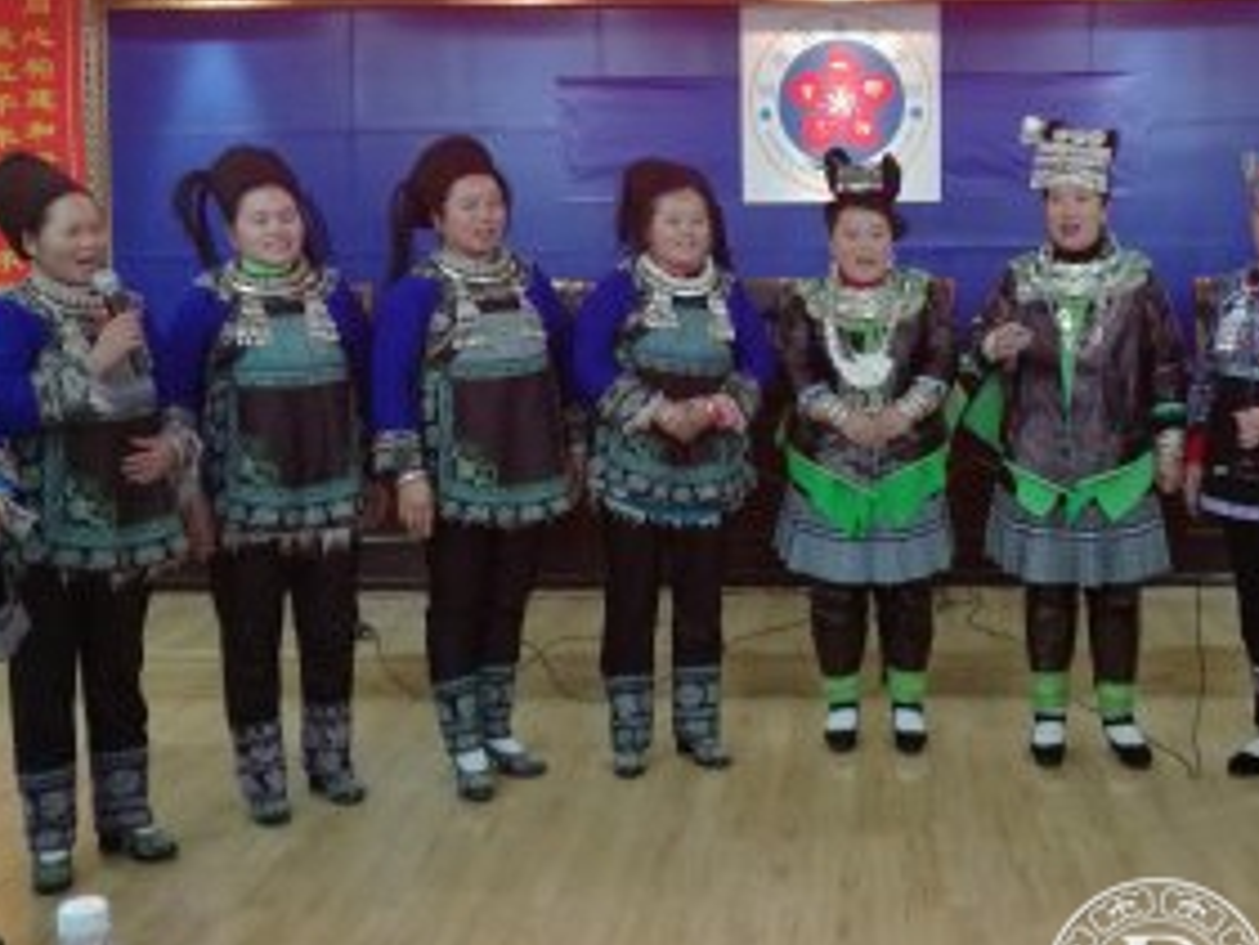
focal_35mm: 47
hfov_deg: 39.9
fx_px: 1710
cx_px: 851
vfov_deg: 30.7
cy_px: 311
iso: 400
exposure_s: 1/33.3
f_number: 2.2
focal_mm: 4.5
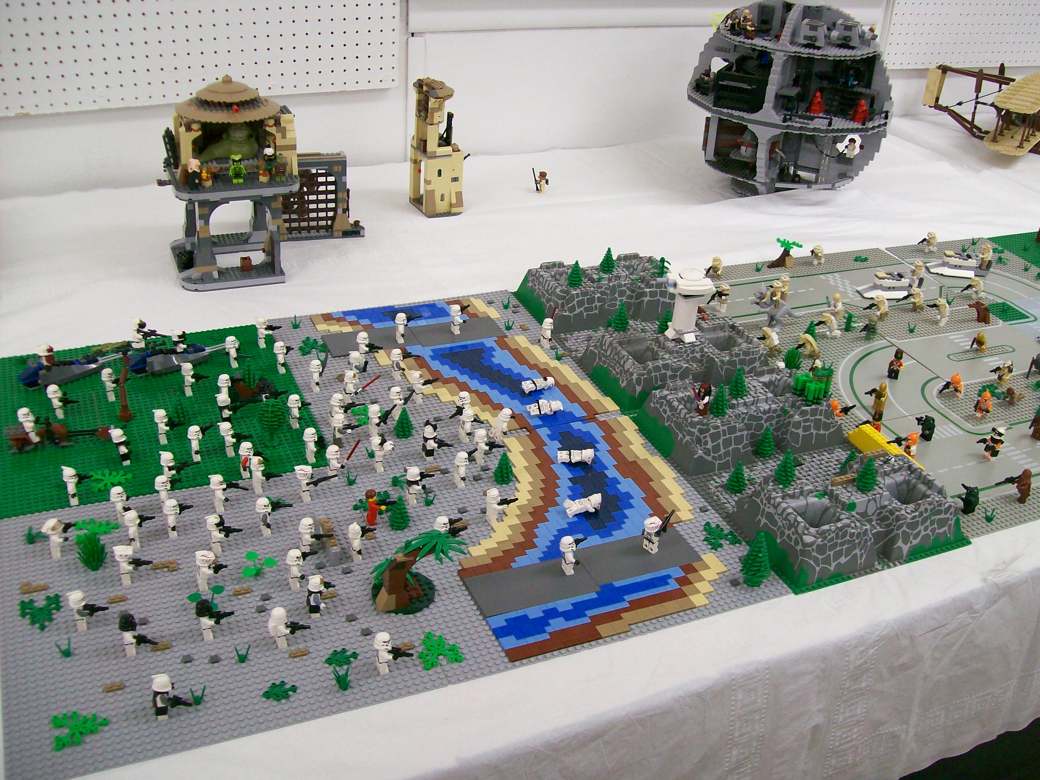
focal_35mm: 36
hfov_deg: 51.4
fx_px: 1082
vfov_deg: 39.7
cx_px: 520
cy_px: 390
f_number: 2.7
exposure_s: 1/19.7
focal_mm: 6
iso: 160
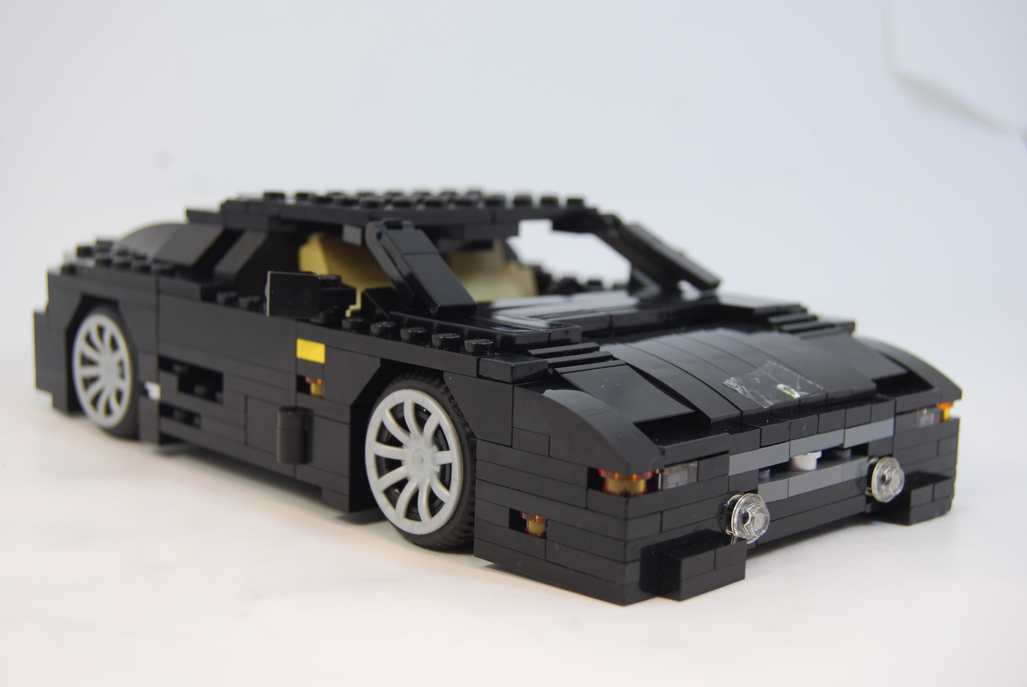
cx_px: 514
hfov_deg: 37.8
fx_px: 1499
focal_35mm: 52
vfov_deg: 25.8
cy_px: 344
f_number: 6.3
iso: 200
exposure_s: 1/60
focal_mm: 35
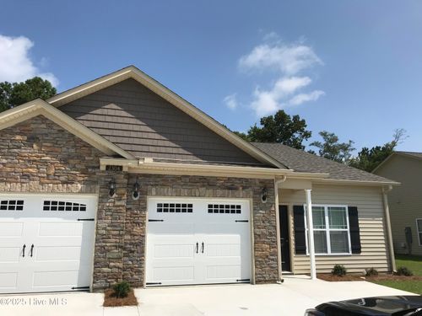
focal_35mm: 28
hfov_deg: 63.4
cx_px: 211
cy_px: 158
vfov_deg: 49.7
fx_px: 341
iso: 20
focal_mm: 3.99
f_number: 1.8
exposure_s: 1/4167
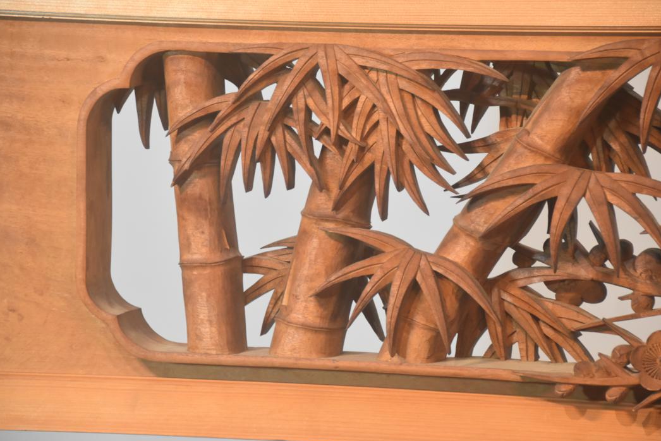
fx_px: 3710
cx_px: 327
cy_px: 218
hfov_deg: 10.2
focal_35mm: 202
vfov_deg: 6.8
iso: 1800
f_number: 6
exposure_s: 1/60
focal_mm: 130
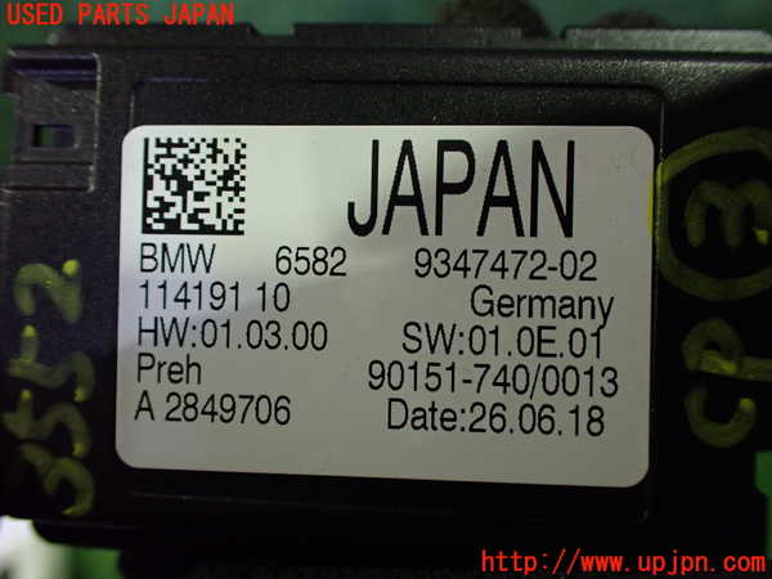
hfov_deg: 60.0
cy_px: 290
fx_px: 669
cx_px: 386
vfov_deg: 46.8
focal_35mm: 30
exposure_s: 1/60
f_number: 2.3
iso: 800
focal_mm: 5.4
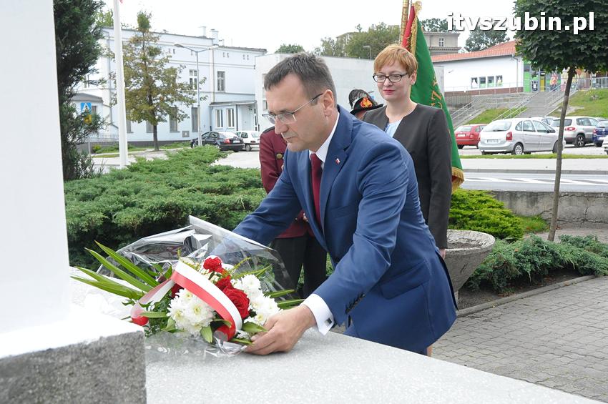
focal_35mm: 46
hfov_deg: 42.4
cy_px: 202
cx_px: 304
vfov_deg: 28.9
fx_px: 785
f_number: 8
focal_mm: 31
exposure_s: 1/250
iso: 800
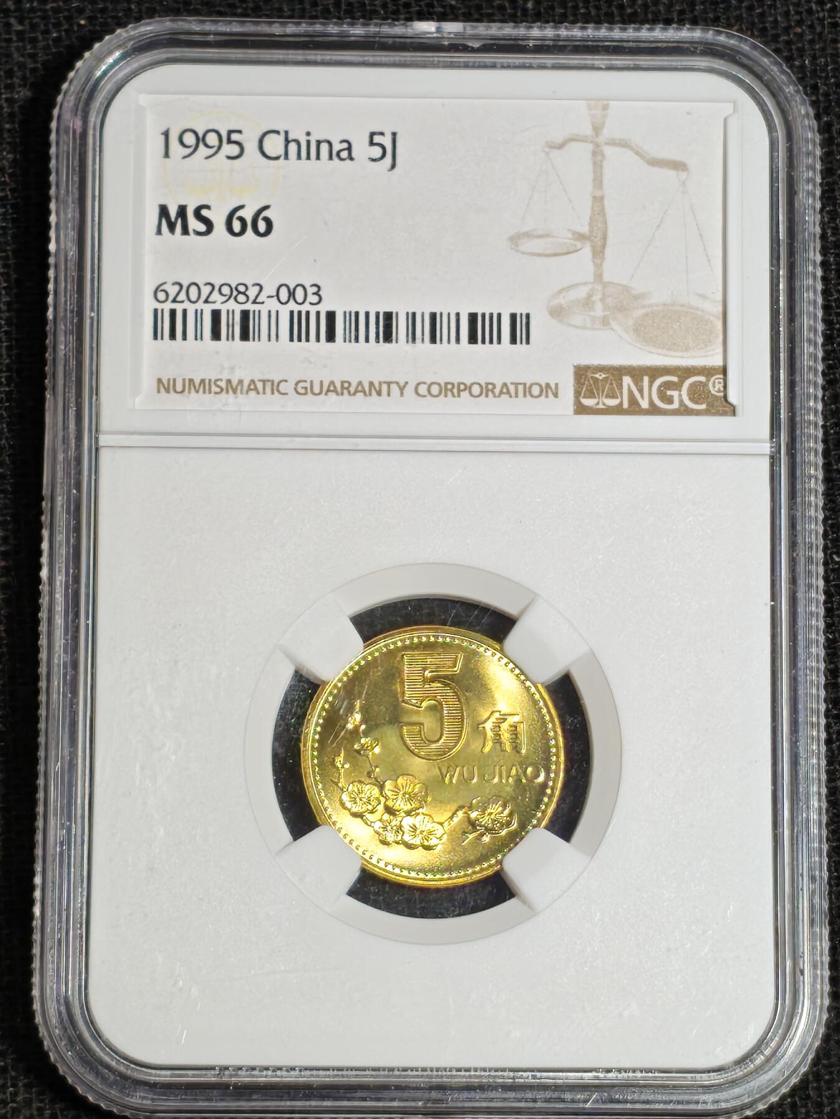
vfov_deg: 16.4
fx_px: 3883
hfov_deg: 12.3
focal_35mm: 120
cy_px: 560
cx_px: 420
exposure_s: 1/669
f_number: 1.5
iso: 50
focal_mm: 4.94
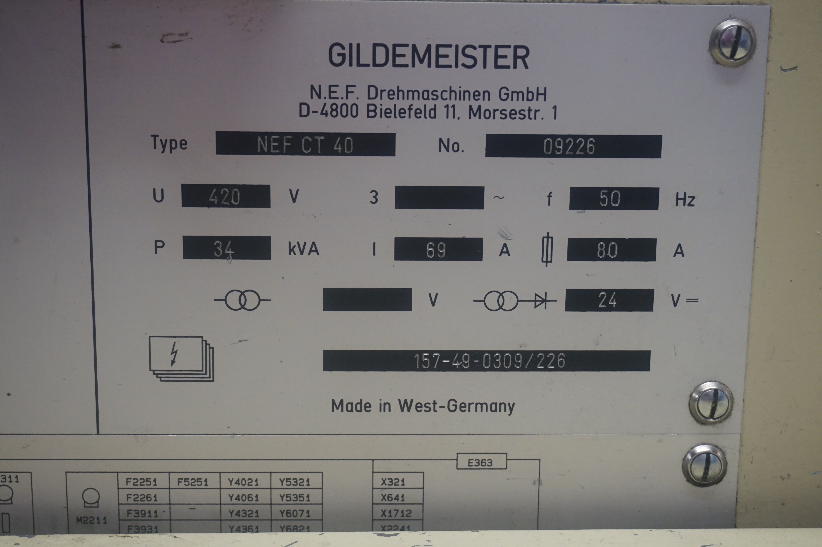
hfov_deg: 38.9
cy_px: 274
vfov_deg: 26.5
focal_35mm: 51
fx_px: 1164
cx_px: 411
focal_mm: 34
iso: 1250
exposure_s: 1/60
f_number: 5
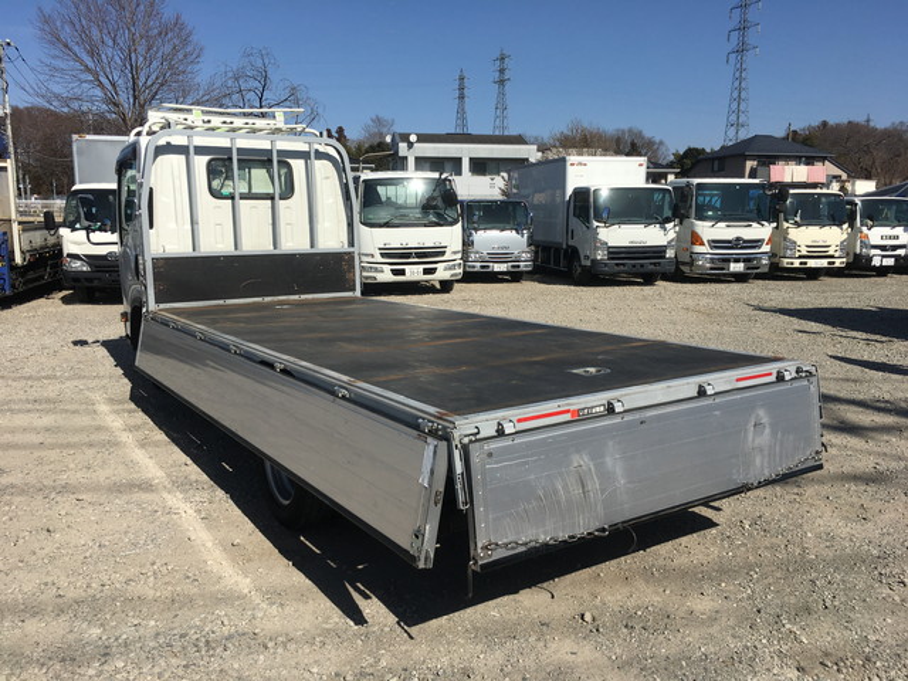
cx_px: 454
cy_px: 340
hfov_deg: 61.7
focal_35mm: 29
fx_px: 761
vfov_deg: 48.2
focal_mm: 4.15
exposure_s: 1/3077
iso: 25
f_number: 2.2
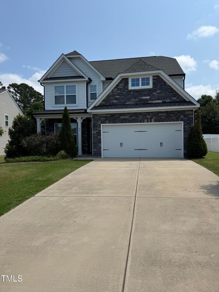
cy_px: 146
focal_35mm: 24
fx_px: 203
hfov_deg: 56.8
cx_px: 110
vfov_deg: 71.6
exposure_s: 1/5714
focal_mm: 6.76
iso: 80
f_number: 1.78
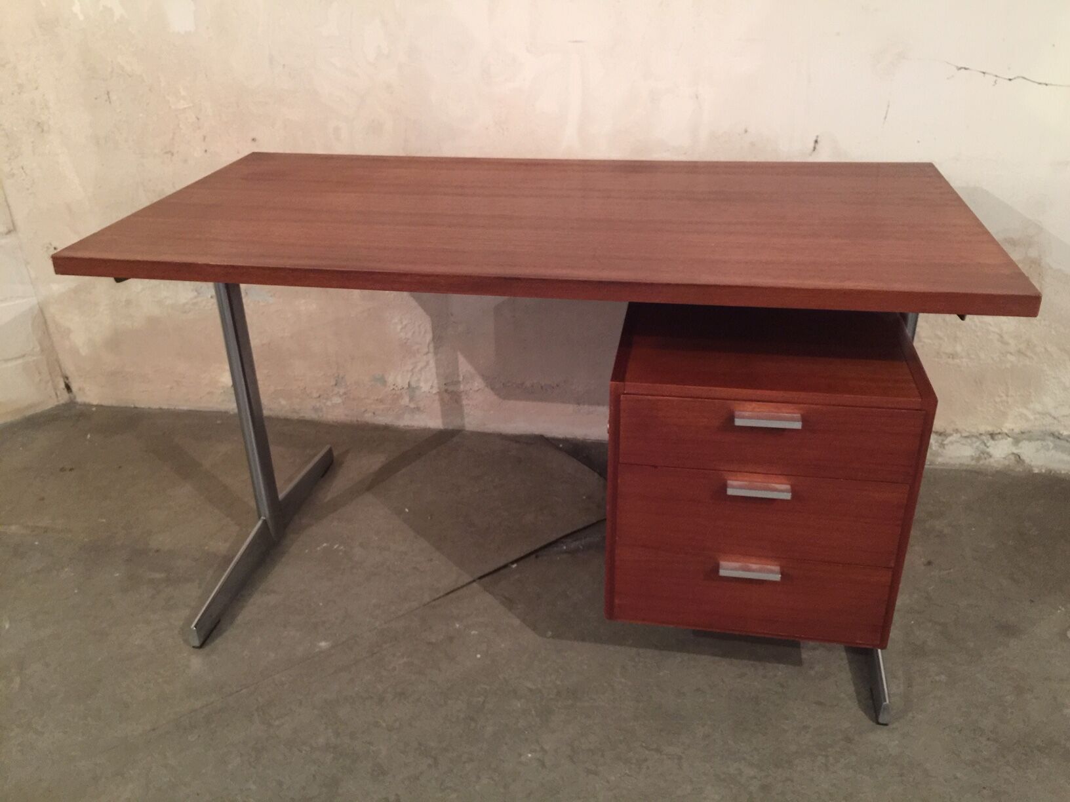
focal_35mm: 29
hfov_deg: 61.7
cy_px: 401
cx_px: 535
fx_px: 896
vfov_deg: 48.2
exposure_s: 1/8
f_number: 2.2
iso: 125
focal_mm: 4.15
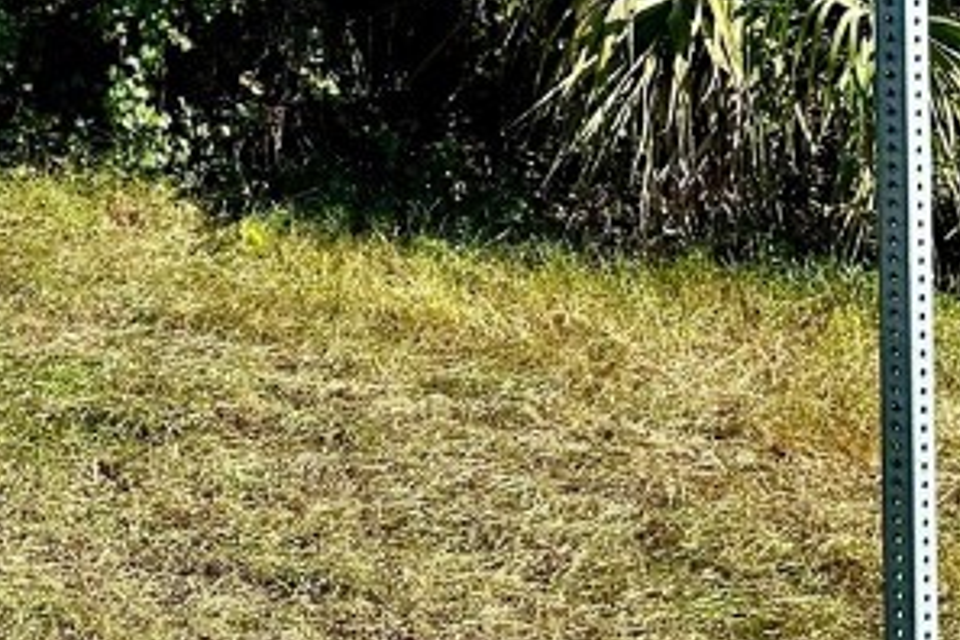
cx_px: -330
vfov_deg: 14.0
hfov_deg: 21.2
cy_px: -533
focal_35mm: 86
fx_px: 2293
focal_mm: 6.86
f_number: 1.78
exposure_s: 1/1613
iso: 80
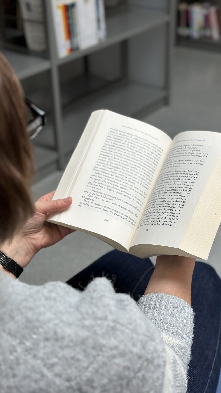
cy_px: 196
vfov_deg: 39.2
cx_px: 147
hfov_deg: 22.5
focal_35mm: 53
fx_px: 552
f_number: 1.78
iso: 64
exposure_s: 1/164
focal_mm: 6.86
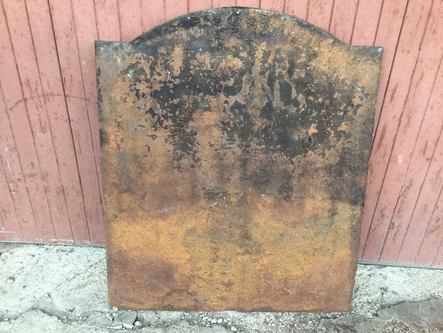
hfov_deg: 58.4
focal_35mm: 31
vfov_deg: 45.4
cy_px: 166
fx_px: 397
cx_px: 222
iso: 50
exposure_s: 1/33
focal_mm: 3.3
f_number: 2.4
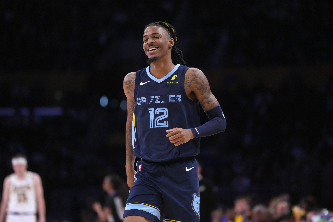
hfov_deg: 10.3
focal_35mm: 200
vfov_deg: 6.9
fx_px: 1850
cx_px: 166
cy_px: 111
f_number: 2.8
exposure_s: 1/2000
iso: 4000
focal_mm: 200
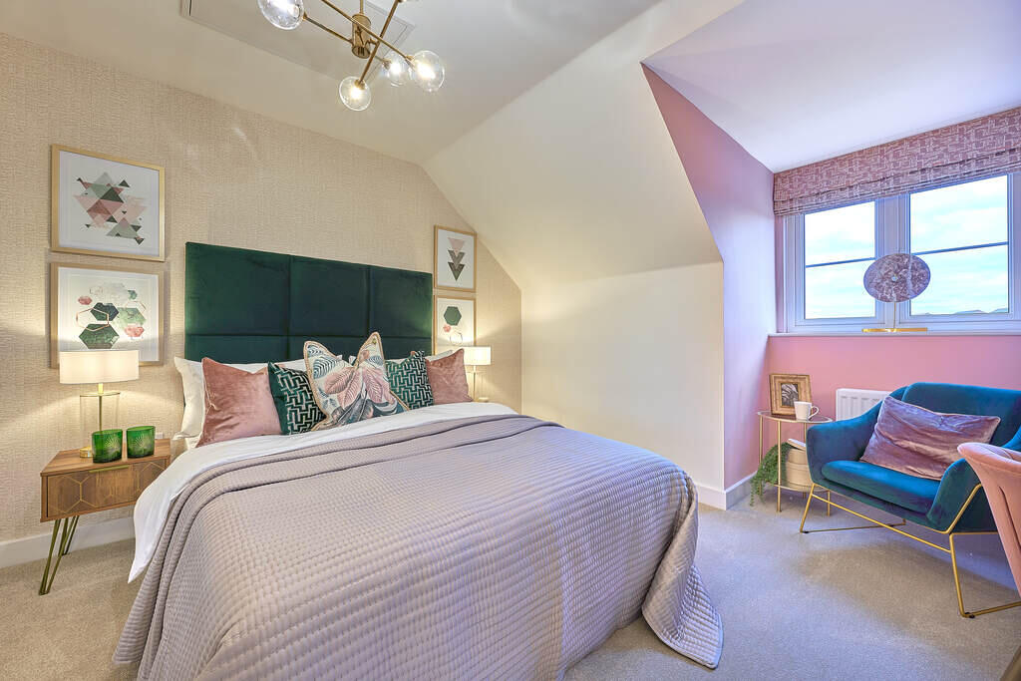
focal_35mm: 14
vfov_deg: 81.2
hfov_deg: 104.2
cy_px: 340
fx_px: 397
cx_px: 510
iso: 100
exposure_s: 1/1.59
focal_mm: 14
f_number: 10
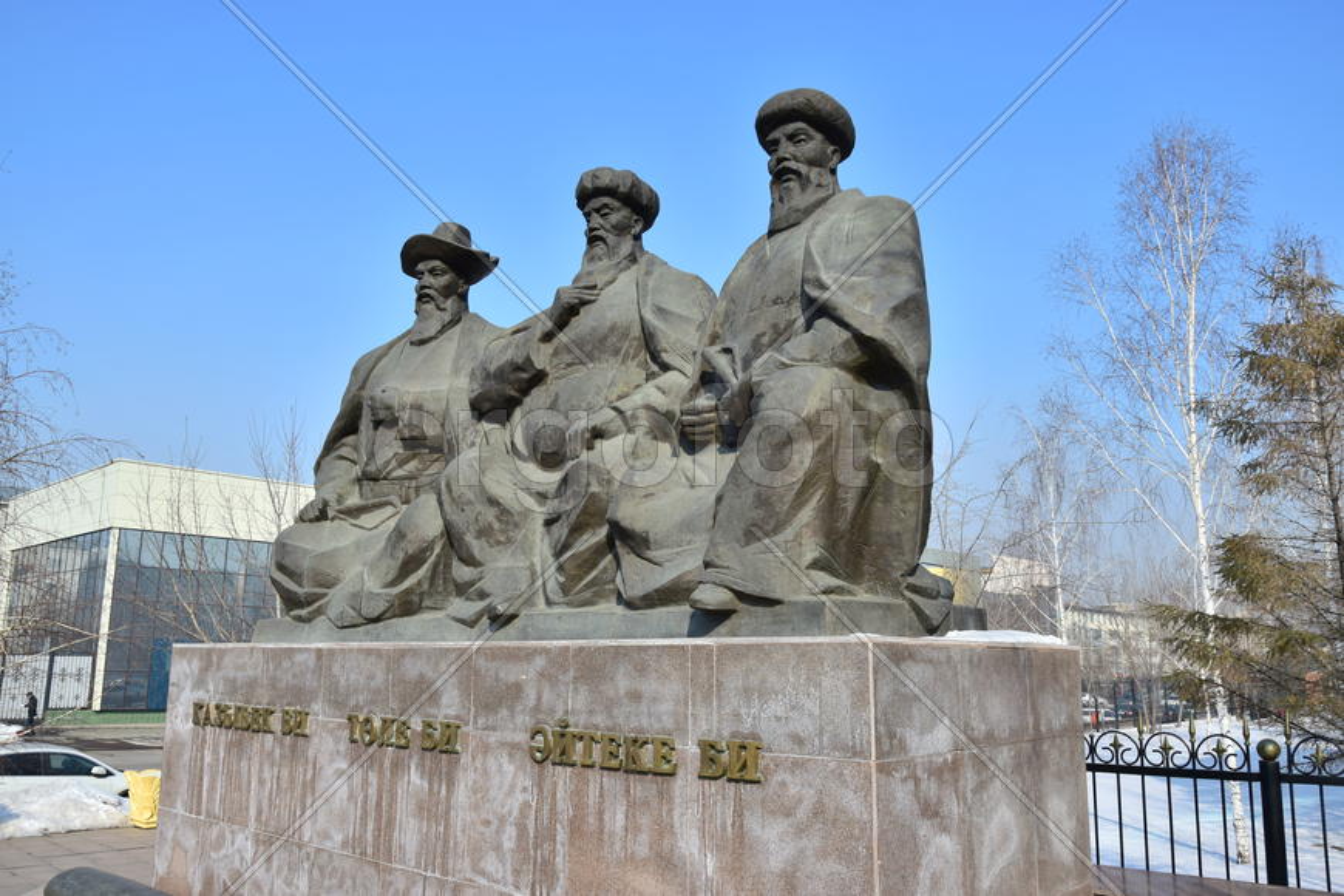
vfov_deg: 47.9
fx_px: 1008
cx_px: 672
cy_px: 448
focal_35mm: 27
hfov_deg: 67.4
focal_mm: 18
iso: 100
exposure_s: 1/250
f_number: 8
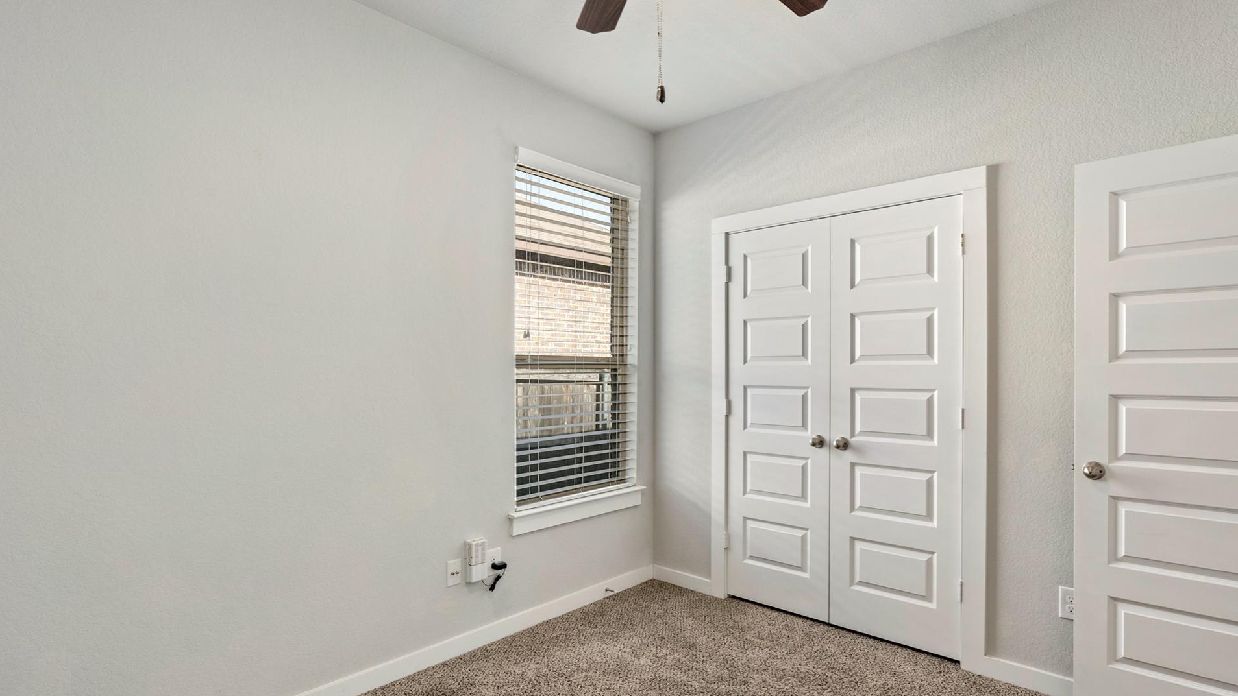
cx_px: 657
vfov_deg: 61.0
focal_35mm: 18
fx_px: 591
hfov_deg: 92.5
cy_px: 366
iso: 320
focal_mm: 16
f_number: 8
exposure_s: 1/4
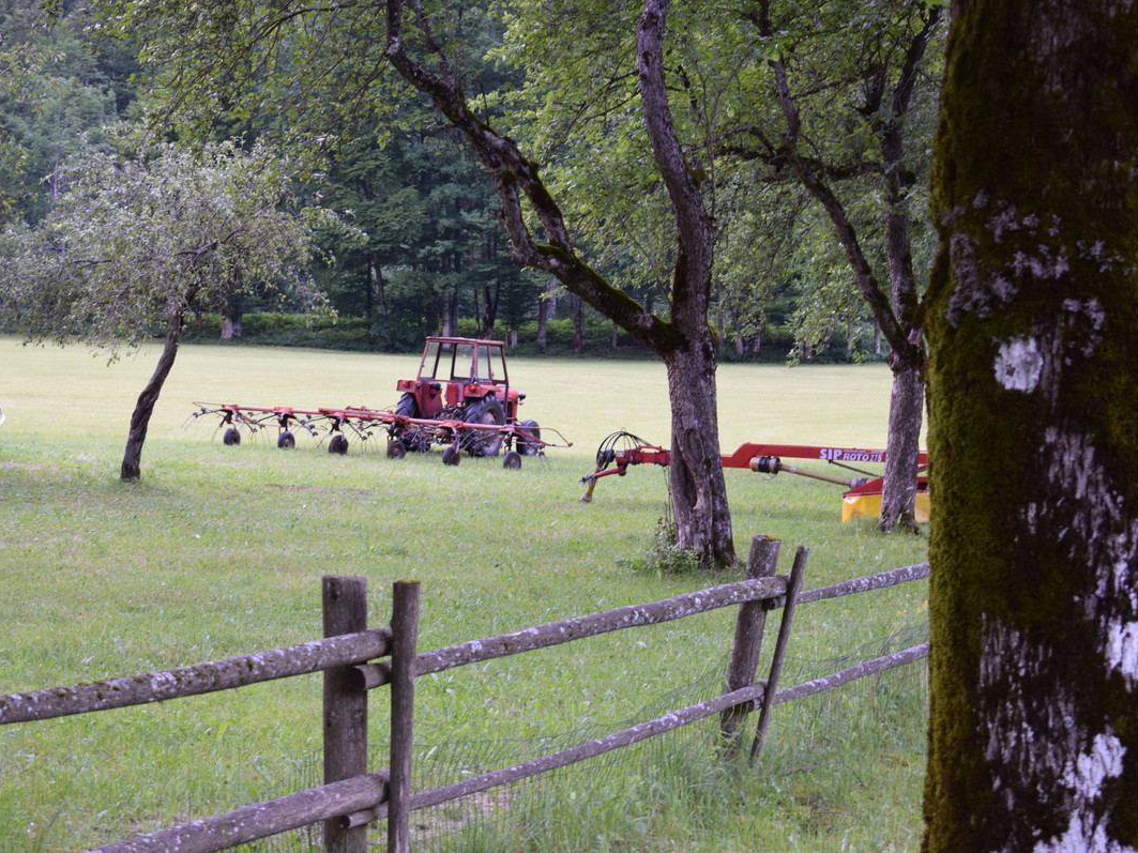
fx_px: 2943
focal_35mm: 90
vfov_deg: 16.5
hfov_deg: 21.9
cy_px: 426
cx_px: 501
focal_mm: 55
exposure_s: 1/60
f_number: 5.6
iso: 640
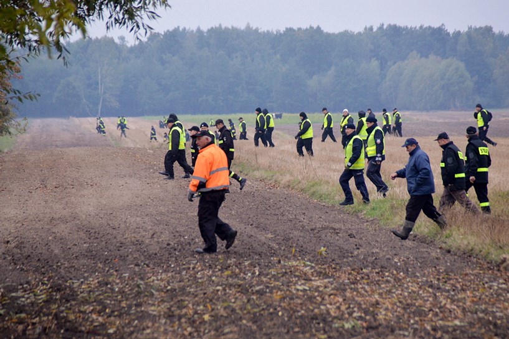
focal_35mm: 300
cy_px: 170
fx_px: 4237
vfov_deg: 4.6
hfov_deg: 6.9
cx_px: 254
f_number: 6.3
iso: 1000
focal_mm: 200
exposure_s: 1/500
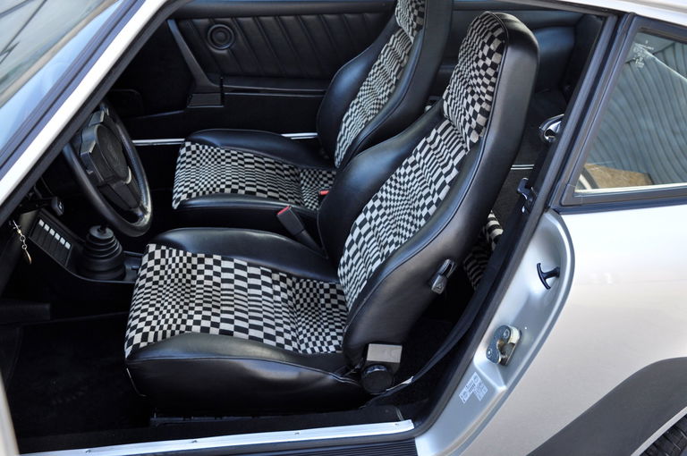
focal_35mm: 39
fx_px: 743
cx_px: 344
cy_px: 228
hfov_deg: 49.6
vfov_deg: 34.1
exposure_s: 1/60
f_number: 4
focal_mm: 26
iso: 500
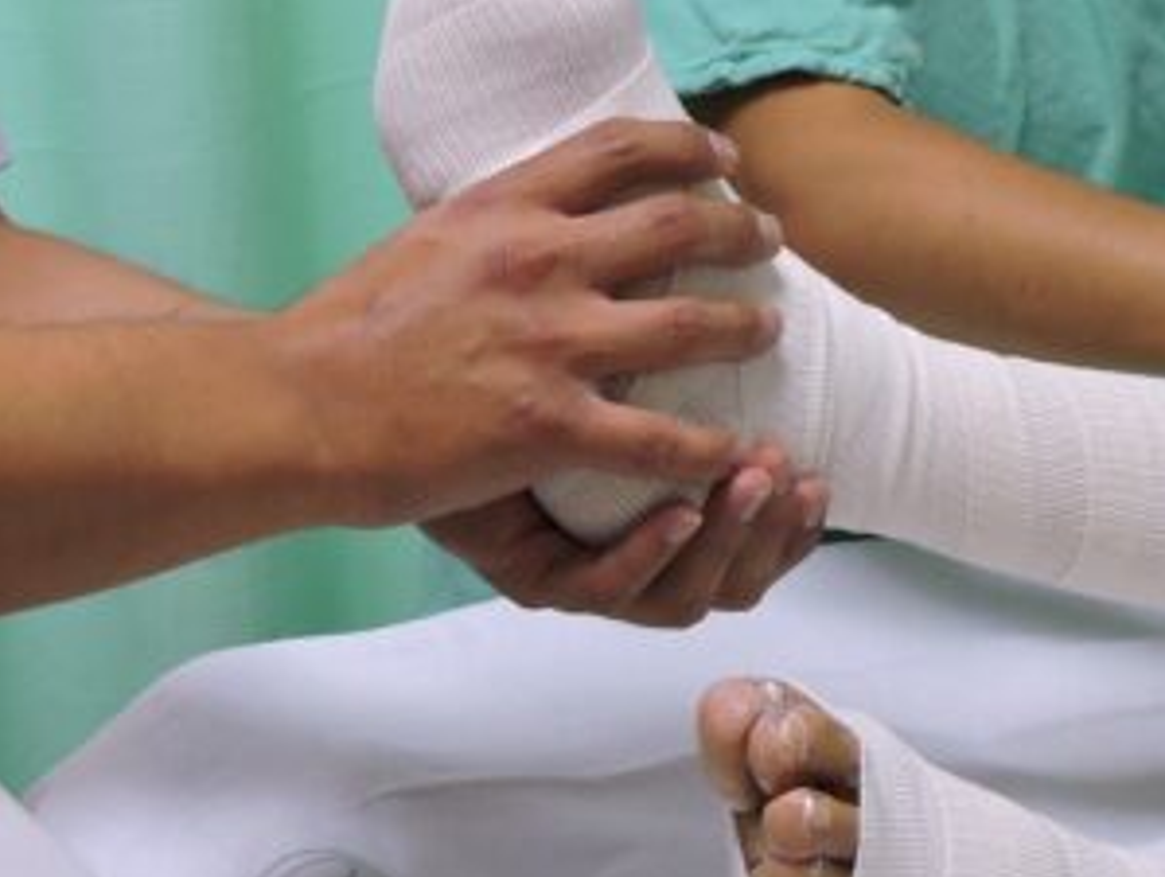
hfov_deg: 21.1
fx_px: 3033
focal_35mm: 90
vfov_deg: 16.2
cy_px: 31
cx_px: 1114
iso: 400
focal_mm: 6.2
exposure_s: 1/30
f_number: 3.3
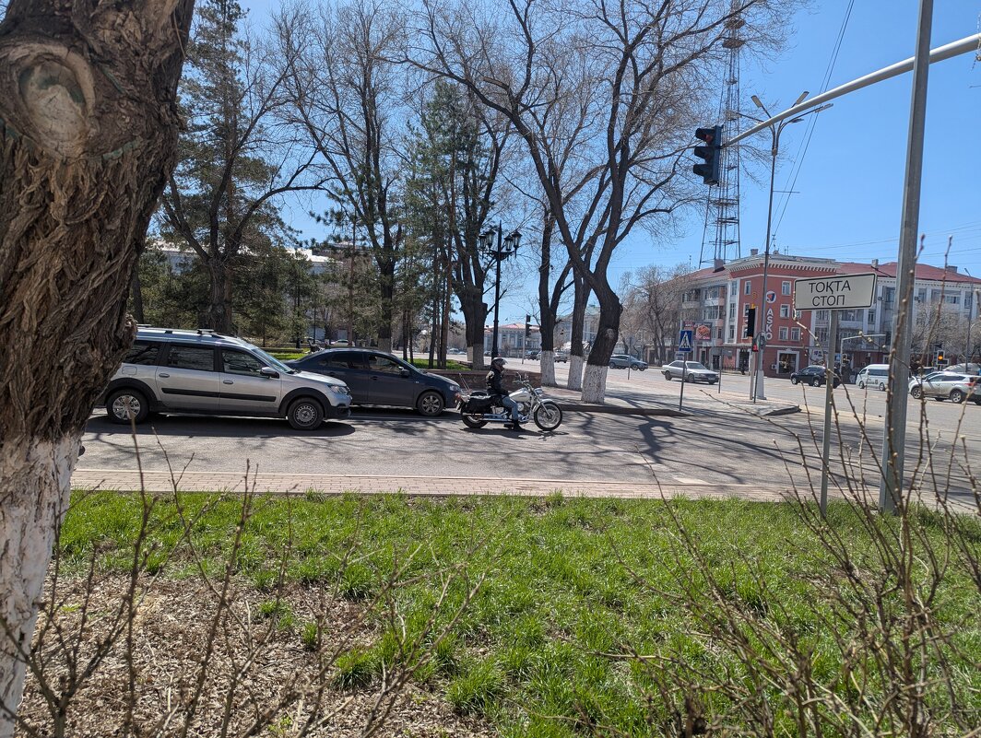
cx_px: 490
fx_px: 681
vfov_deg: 56.9
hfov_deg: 71.5
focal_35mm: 24
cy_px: 369
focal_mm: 6.81
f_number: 1.85
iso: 46
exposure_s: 1/2358
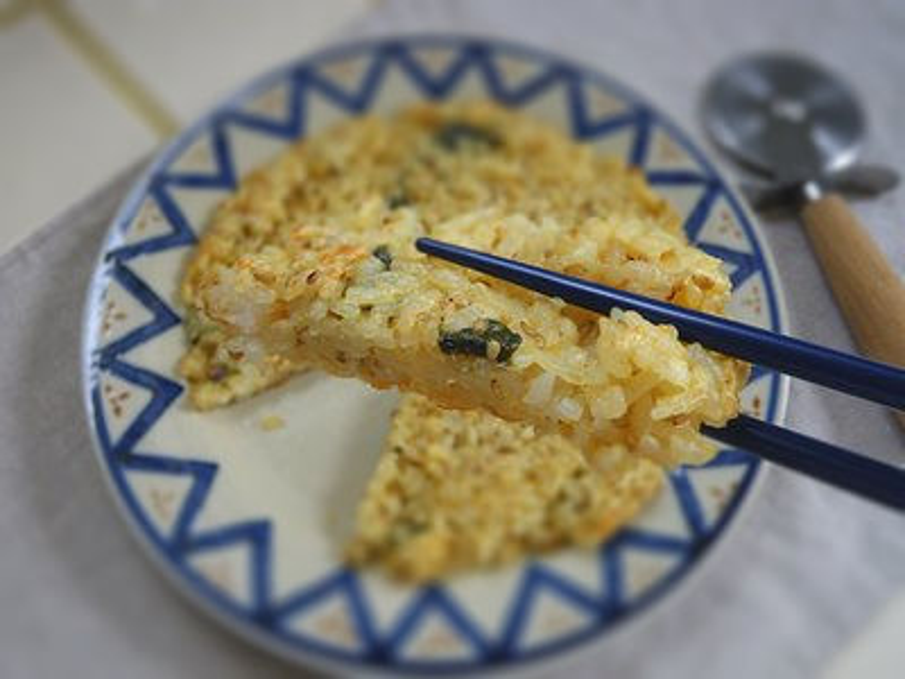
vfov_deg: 41.8
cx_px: 452
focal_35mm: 34
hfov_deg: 54.0
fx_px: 889
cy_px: 340
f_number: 3.8
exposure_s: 1/50
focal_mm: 6.1
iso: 200
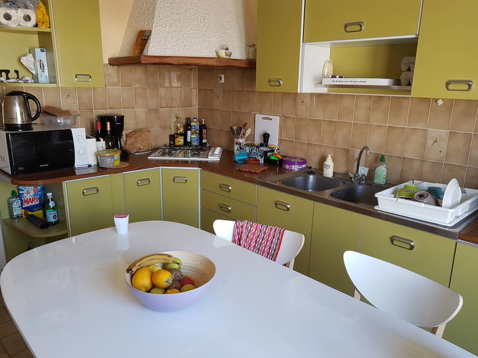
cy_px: 179
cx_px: 239
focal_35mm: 26
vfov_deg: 53.0
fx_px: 359
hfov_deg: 67.3
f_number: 1.7
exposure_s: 1/50
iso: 64
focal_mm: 4.2
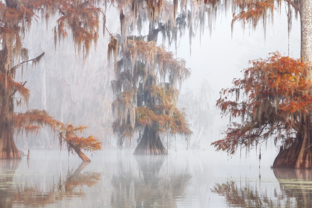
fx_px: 1386
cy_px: 104
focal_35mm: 160
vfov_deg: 8.6
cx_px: 156
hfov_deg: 12.8
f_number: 7.1
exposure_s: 1/50
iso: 64
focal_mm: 160
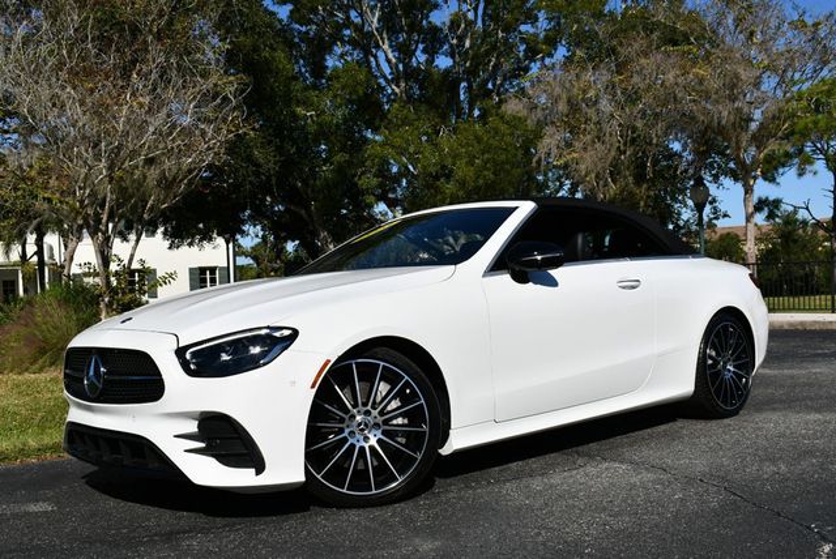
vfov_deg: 33.5
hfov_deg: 48.4
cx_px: 418
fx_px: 930
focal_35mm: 40
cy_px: 280
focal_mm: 20
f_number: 10
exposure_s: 1/400
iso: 100
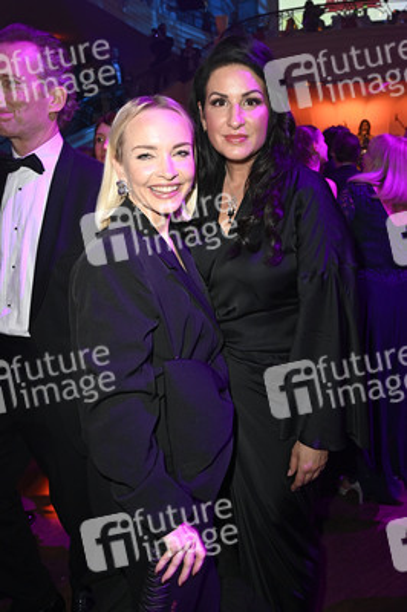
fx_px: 408
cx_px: 204
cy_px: 306
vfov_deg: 73.8
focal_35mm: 24
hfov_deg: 53.1
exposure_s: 1/80
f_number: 5.6
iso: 2000
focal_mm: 24
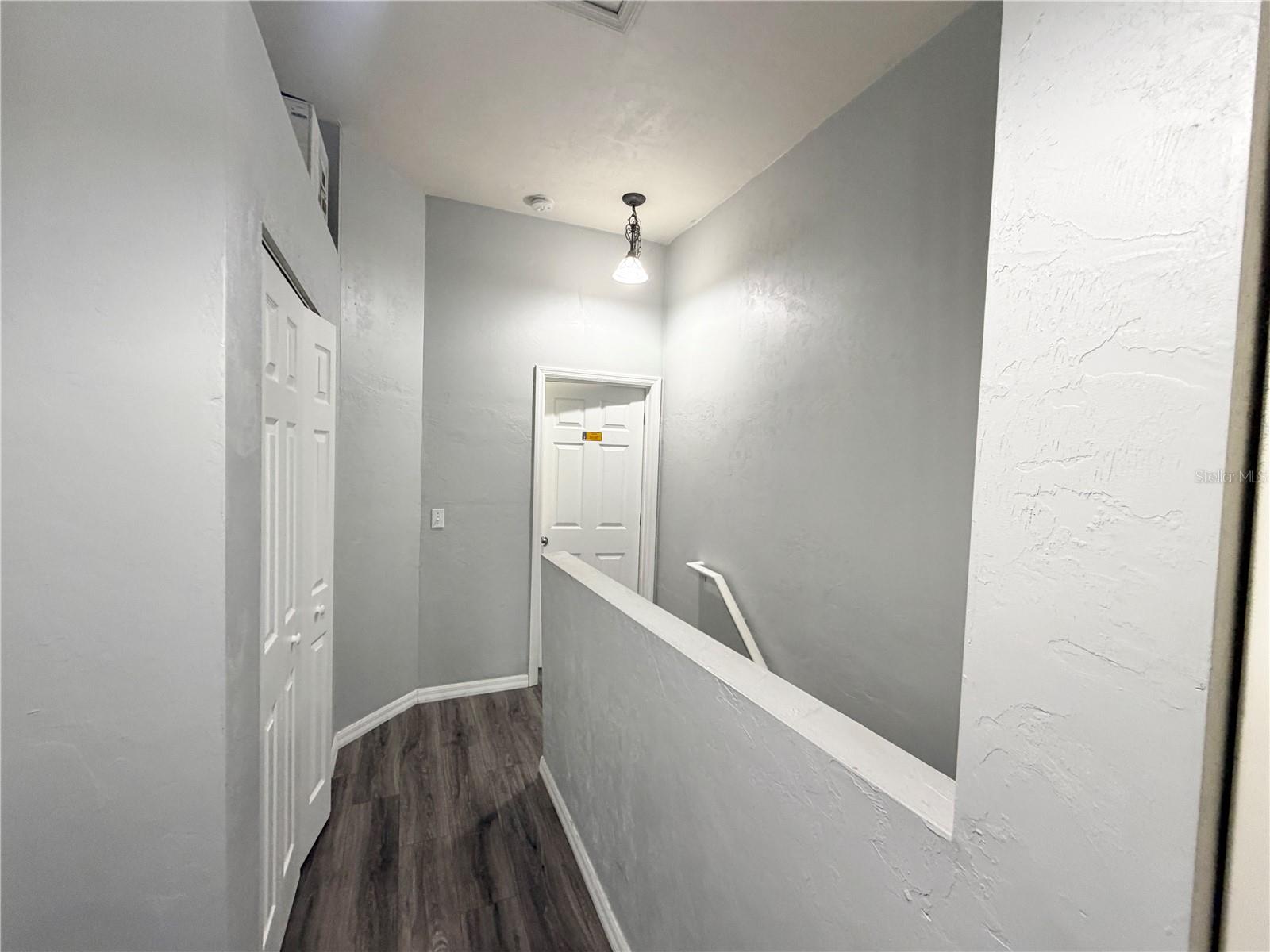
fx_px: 514
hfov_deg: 102.1
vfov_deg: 85.7
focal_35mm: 14
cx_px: 635
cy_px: 476
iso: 320
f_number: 2.2
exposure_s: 1/60
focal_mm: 2.22
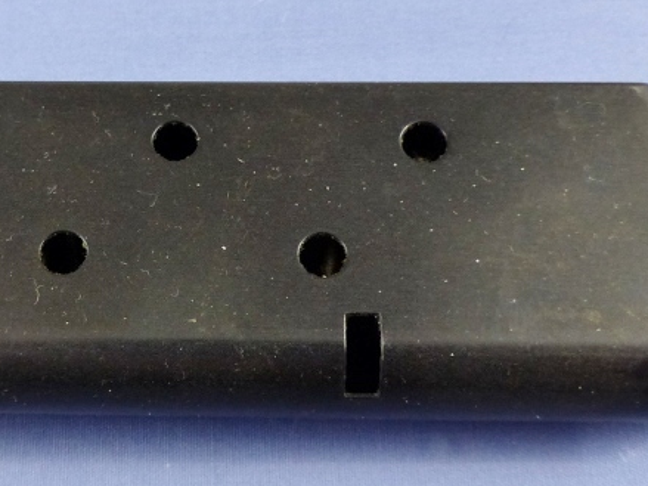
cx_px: 170
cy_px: 244
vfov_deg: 25.6
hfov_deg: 33.2
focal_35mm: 57
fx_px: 1067
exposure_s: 1/60
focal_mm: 4.5
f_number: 2.8
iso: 250
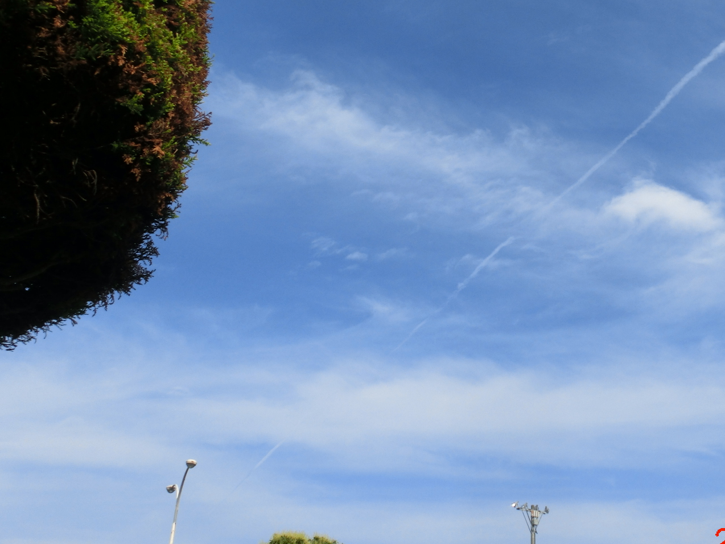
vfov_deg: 32.0
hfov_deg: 41.0
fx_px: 943
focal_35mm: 45
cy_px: 194
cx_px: 532
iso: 80
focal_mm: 4.87
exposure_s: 1/250
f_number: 8.5
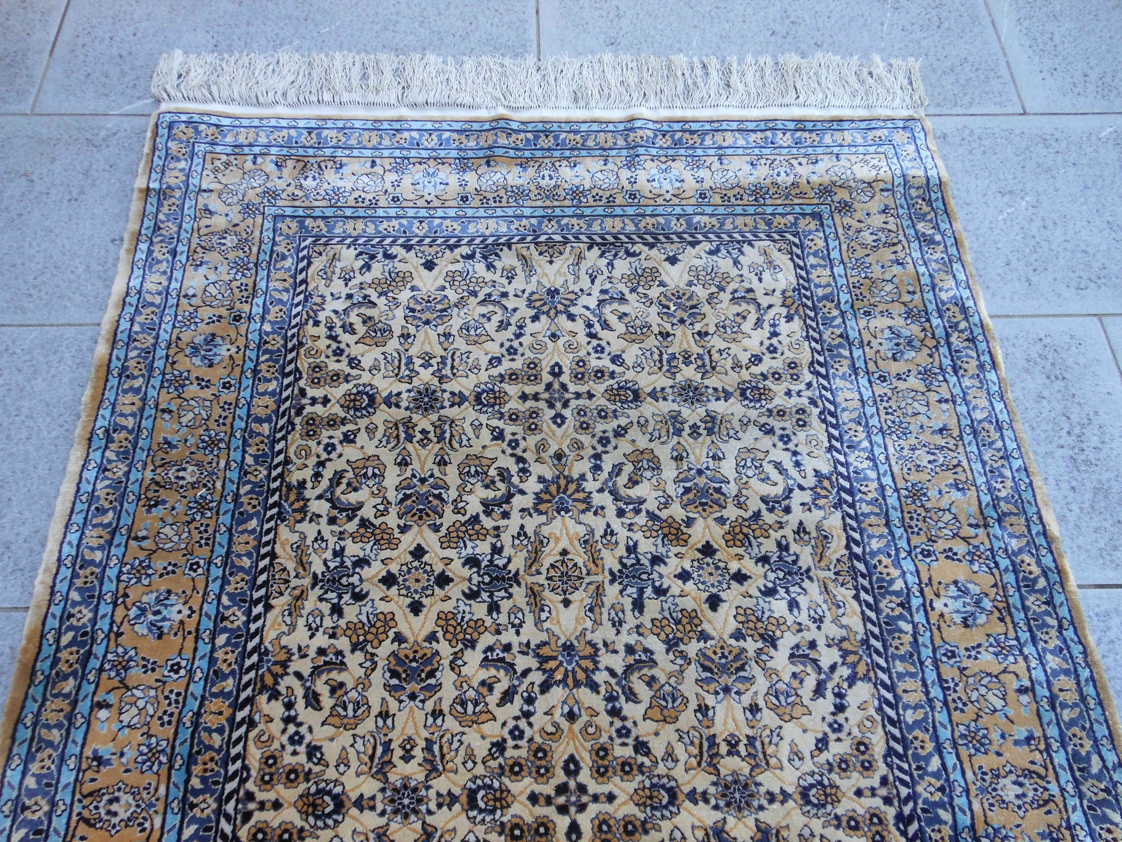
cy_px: 421
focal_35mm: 25
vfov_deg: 54.9
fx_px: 810
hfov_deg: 69.4
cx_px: 561
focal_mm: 4.5
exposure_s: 1/80
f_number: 3.2
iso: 80
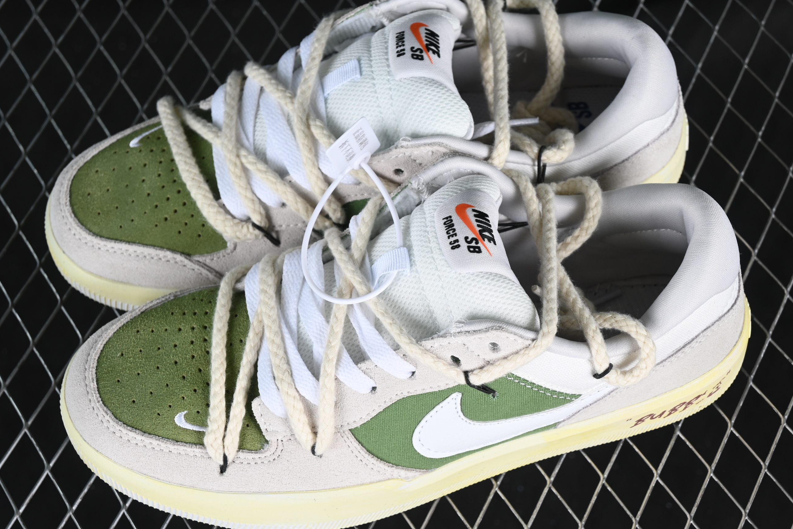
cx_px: 401
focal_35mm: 81
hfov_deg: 25.1
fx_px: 1784
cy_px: 255
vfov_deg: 16.9
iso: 160
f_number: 7.1
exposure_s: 1/80
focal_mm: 50
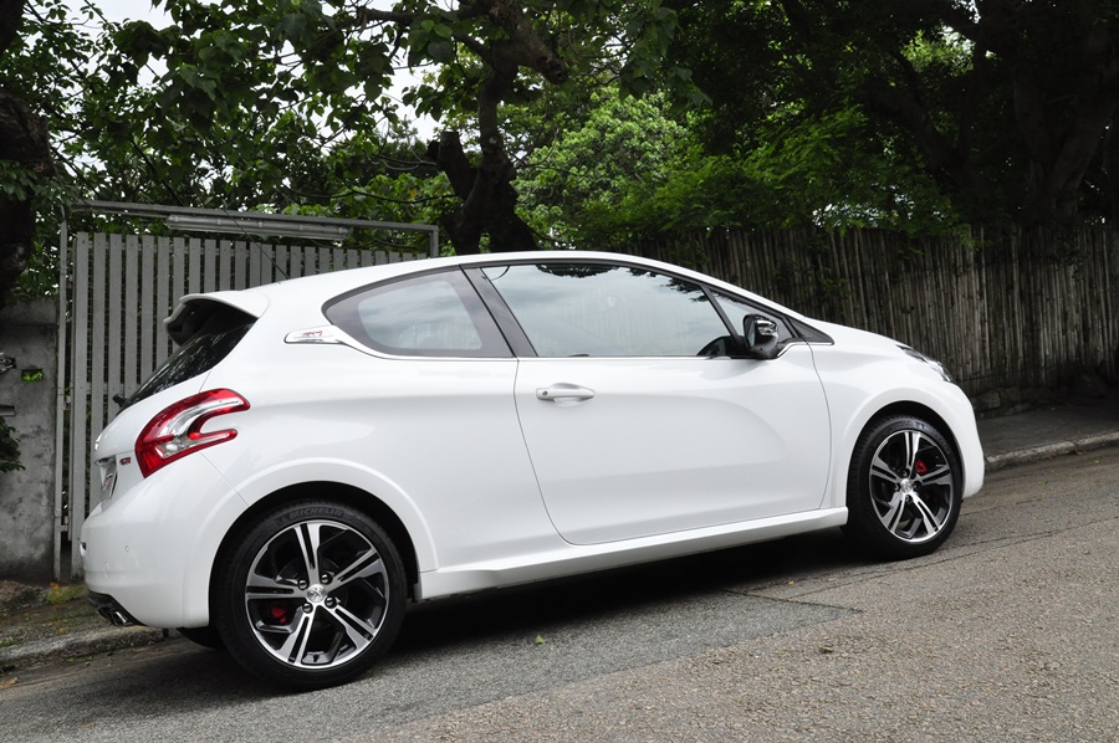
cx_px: 560
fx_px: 1118
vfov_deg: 36.8
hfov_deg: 53.2
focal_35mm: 36
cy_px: 372
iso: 1000
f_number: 18
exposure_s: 1/125
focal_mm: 24
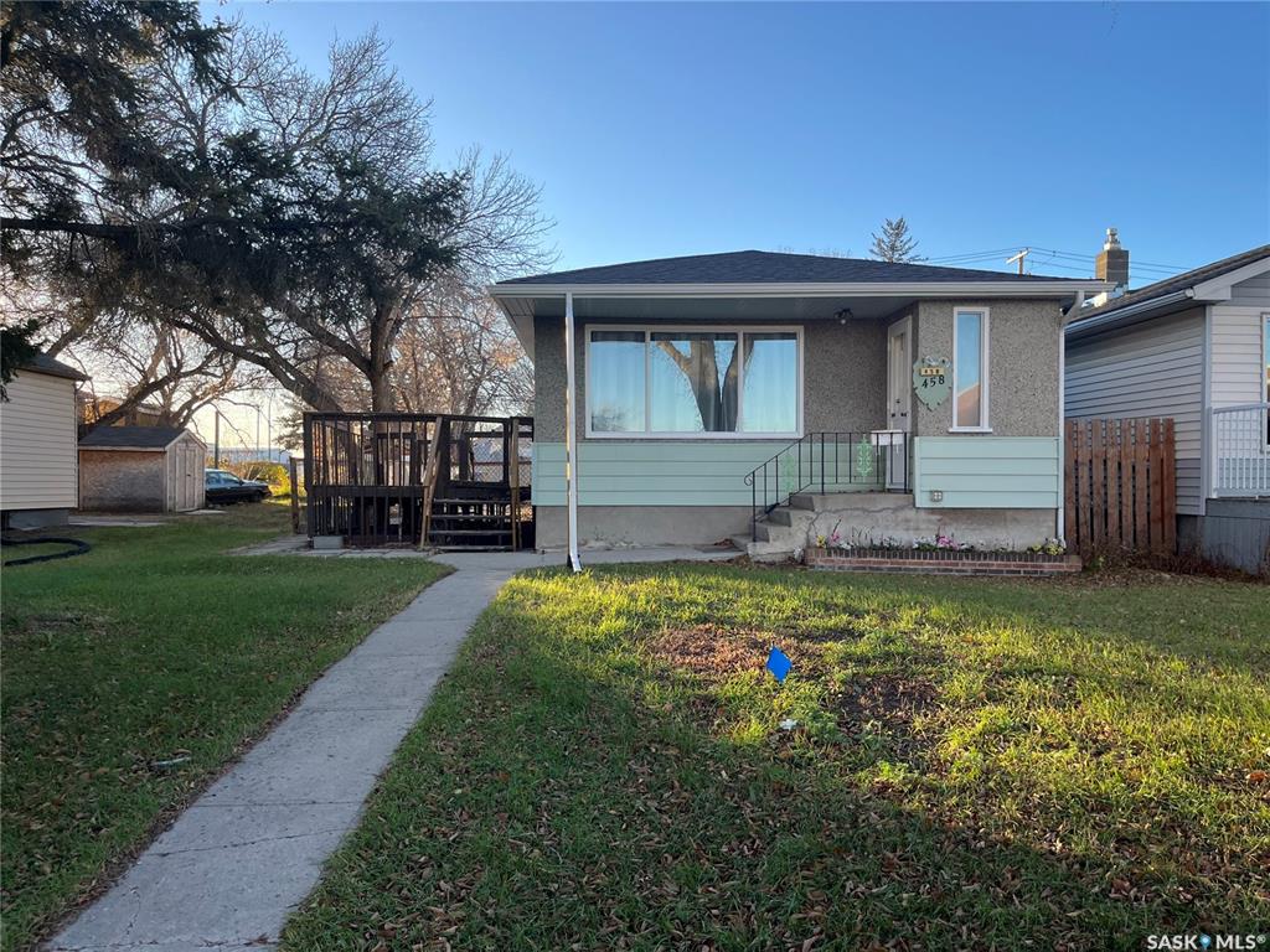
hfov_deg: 67.3
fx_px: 954
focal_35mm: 26
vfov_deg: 53.1
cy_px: 476
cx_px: 635
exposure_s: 1/727
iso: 50
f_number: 1.6
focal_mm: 5.1
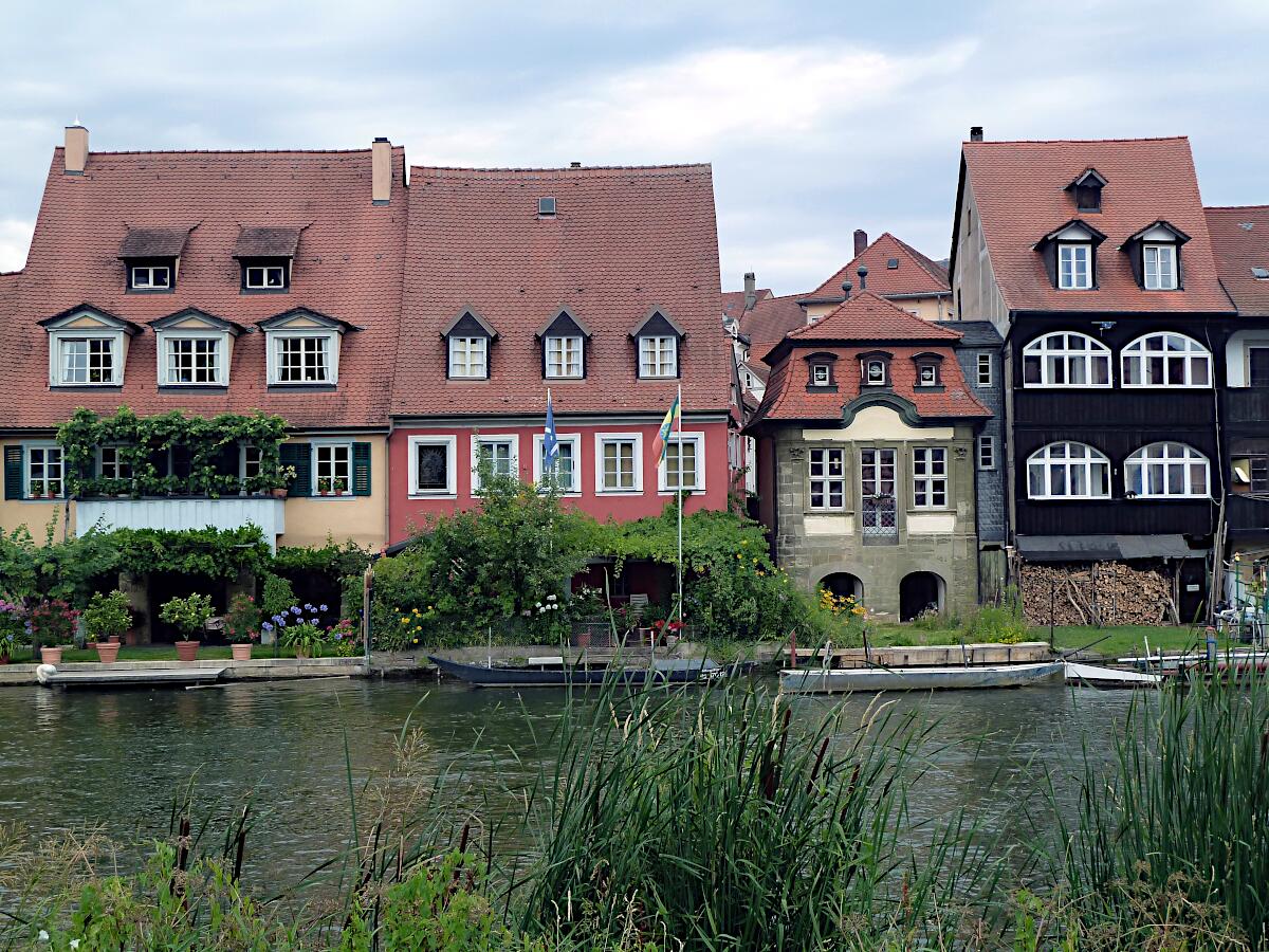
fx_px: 1760
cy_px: 476
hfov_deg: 39.7
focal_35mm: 48
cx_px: 634
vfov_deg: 30.3
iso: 125
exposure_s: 1/320
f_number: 4
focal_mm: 7.9
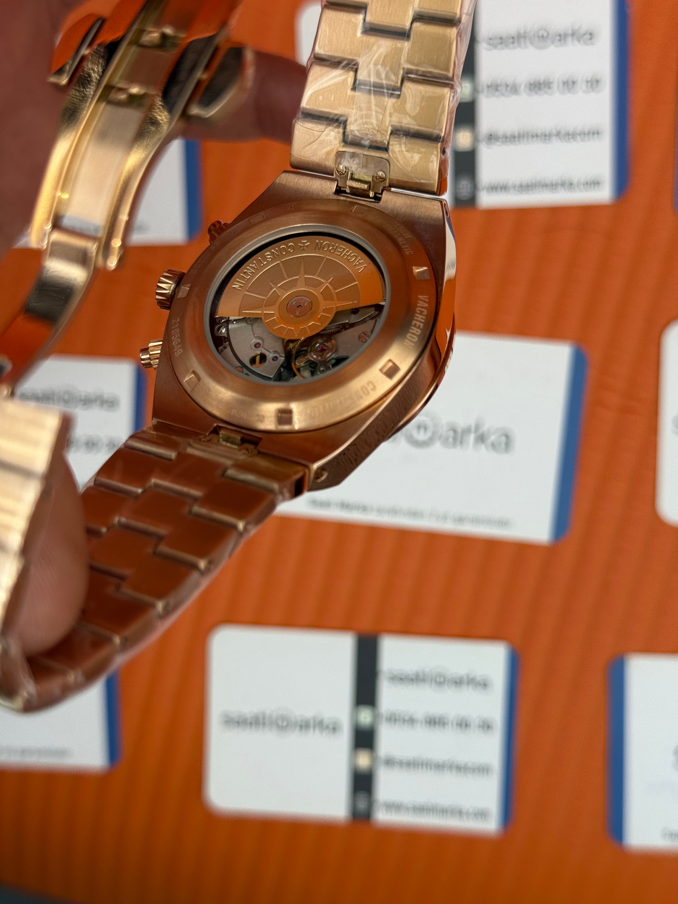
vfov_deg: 39.7
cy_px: 452
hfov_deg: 30.3
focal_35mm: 48
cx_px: 339
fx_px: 1254
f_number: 1.78
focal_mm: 6.76
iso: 64
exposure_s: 1/669
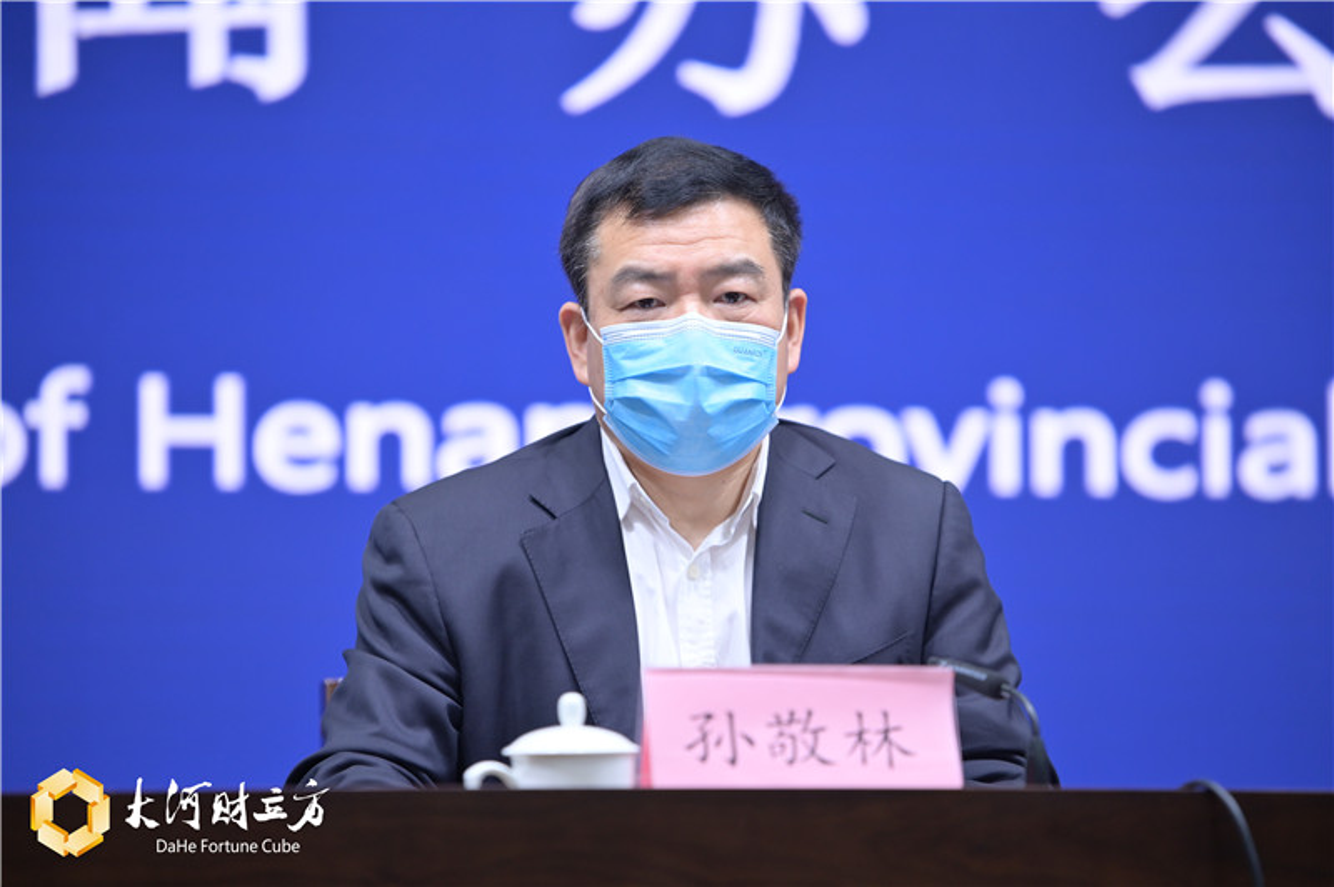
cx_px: 667
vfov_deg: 6.9
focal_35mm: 200
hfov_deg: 10.3
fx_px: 7405
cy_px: 444
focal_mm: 200
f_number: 3.2
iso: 1000
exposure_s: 1/100
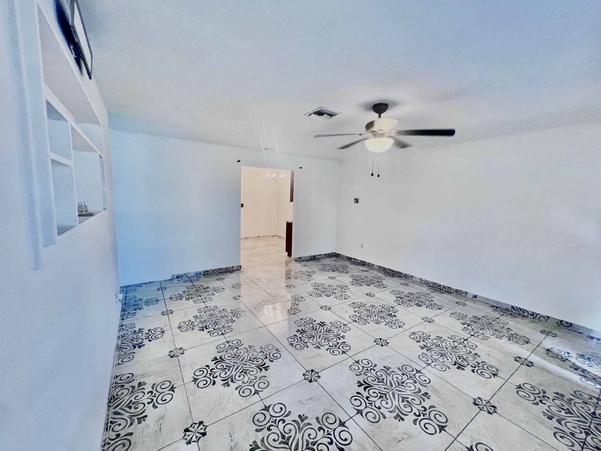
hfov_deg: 106.2
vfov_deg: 89.9
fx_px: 226
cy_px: 226
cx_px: 300
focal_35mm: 13
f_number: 1.8
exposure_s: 1/60
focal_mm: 1.57
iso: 200
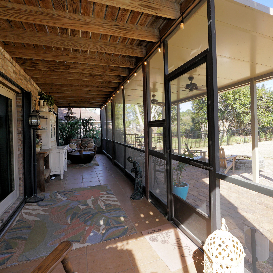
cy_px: 130
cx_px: 158
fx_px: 178
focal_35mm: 20
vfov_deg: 74.8
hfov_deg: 74.3
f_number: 5
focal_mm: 10
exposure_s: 1/100
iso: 100
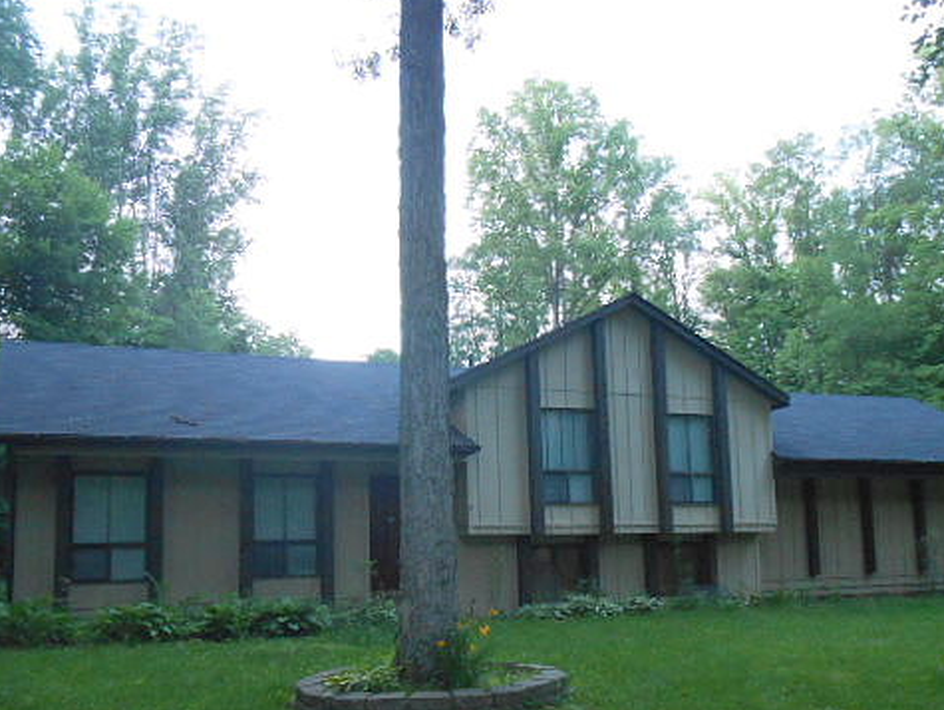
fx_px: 955
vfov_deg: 40.5
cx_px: 491
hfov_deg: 52.6
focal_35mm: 35
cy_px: 432
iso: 400
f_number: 3.5
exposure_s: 1/30
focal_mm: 4.6
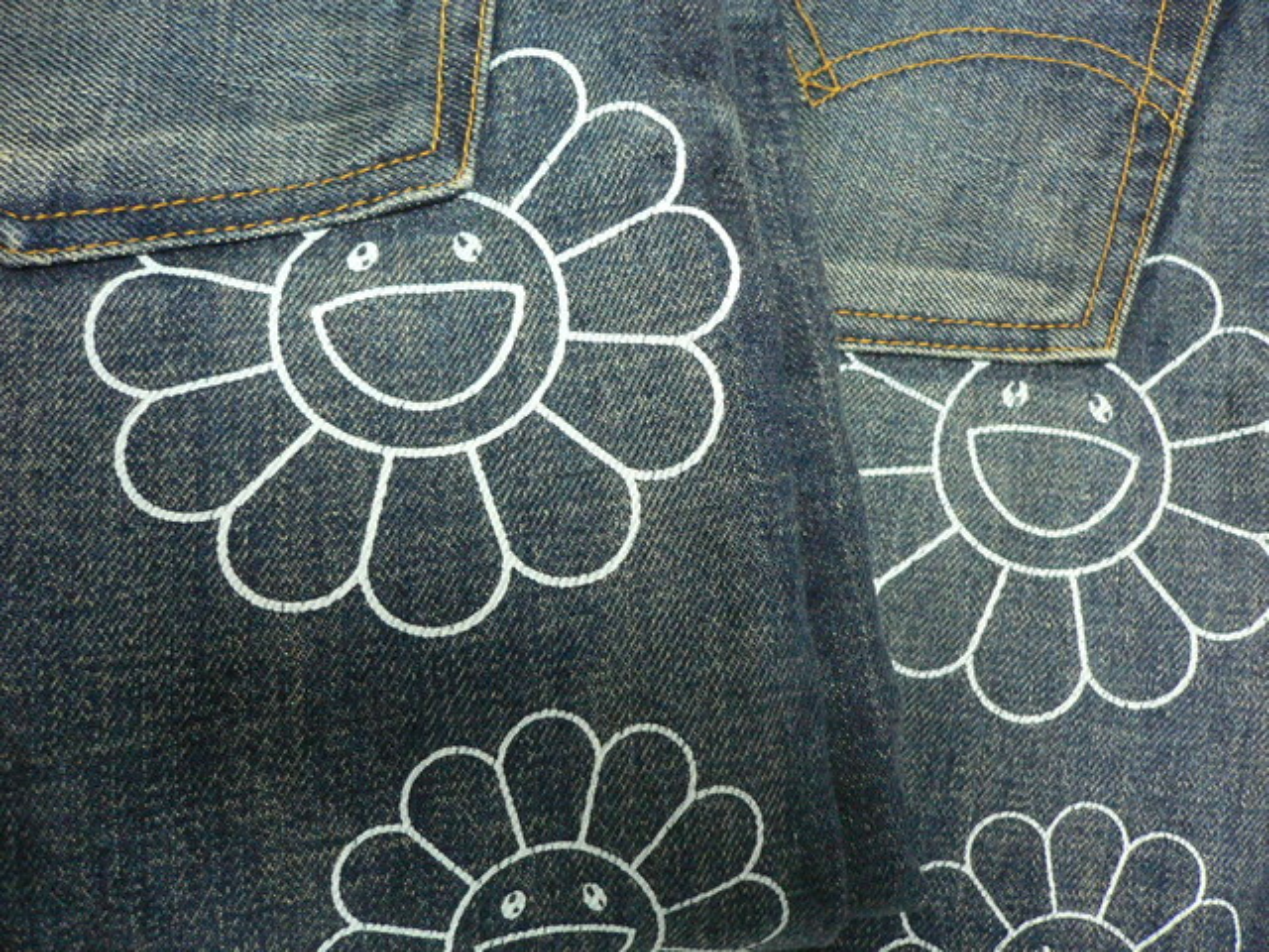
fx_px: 1283
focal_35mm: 35
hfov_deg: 52.6
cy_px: 476
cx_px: 634
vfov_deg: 40.7
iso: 200
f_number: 2.8
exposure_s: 1/8
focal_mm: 5.8
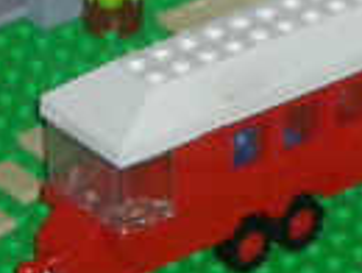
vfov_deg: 2.2
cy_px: -6
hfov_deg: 2.9
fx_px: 7177
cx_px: 189
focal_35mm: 685
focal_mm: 14.3
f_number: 5.1
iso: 190
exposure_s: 1/120
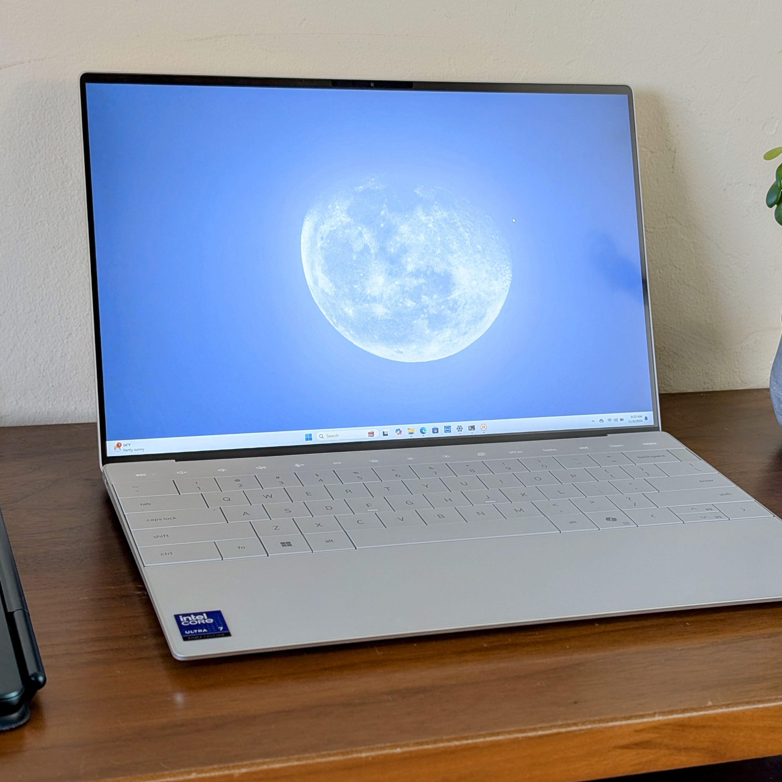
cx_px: 461
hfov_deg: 29.5
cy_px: 392
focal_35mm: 58
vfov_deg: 29.6
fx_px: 1482
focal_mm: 6.9
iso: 26
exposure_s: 1/30
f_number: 1.68
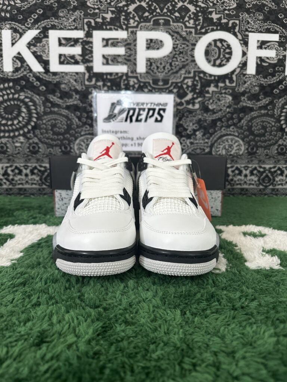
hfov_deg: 56.8
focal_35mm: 24
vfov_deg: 71.6
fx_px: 265
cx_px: 144
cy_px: 191
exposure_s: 1/50
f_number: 1.78
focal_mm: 6.86
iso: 200
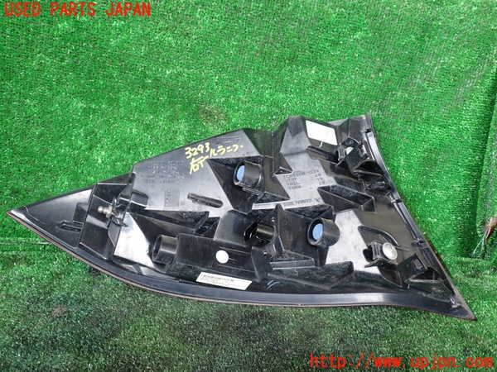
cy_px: 186
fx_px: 431
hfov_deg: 60.0
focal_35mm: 30
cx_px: 248
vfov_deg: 46.8
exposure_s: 1/60
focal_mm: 5.4
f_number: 2.3
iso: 160
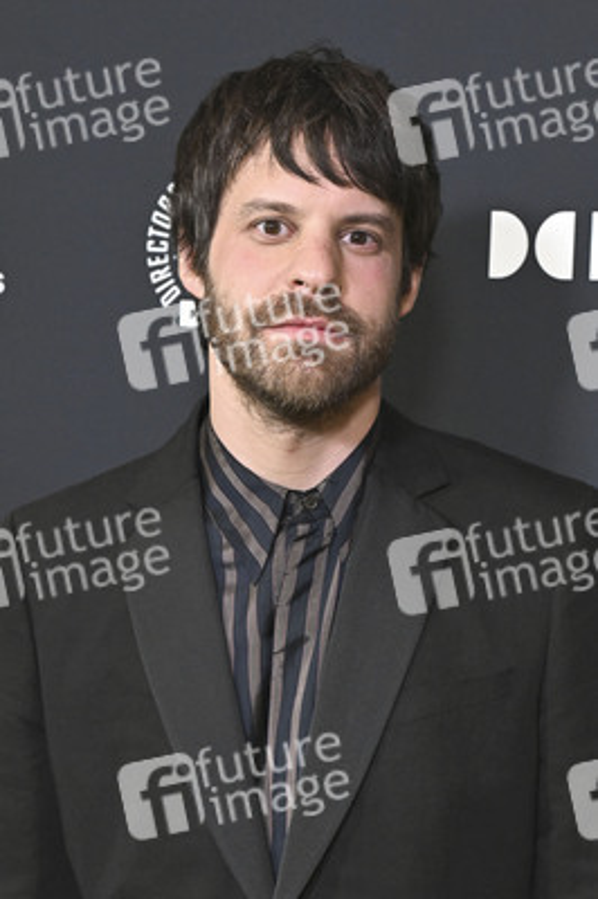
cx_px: 299
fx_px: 1622
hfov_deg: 20.9
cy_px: 450
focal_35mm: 65
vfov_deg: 31.0
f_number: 5.6
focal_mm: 65
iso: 2500
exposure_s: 1/320
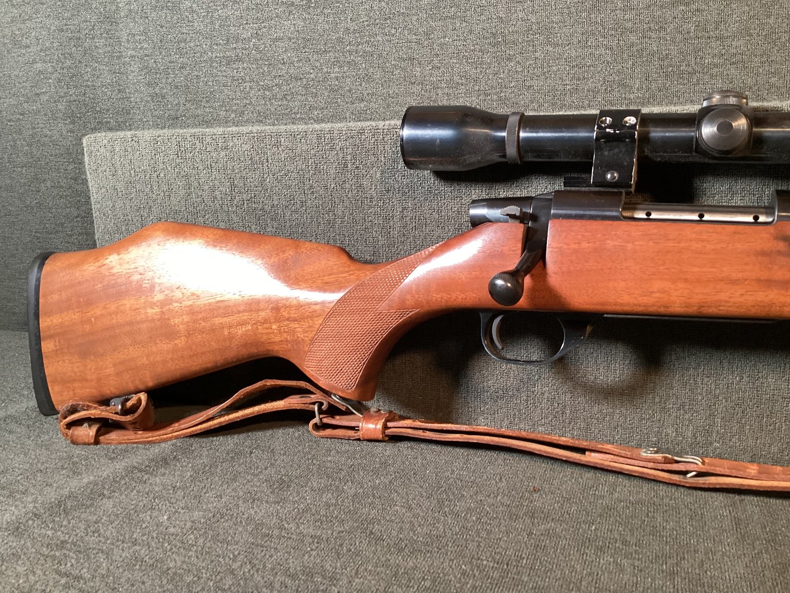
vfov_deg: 45.4
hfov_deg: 58.3
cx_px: 395
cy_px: 296
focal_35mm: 31
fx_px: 708
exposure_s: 1/40
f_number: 2.4
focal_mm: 3.3
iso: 250
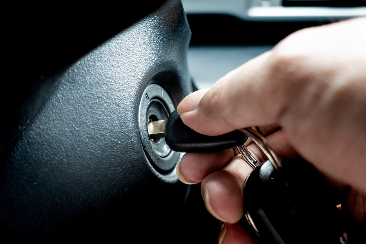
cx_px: 183
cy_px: 122
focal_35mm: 32
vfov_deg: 41.1
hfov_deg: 58.7
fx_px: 325
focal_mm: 11.56
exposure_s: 1/25
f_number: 2.5
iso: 400
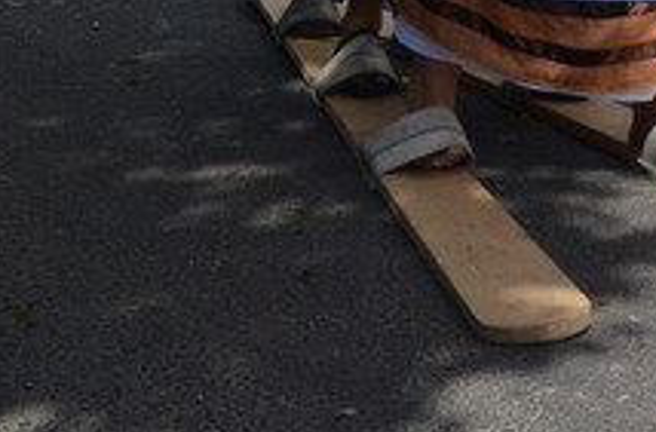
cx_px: 806
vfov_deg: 12.2
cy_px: -263
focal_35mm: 105
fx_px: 1900
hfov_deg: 18.5
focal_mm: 21
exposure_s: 1/1000
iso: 1250
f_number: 16
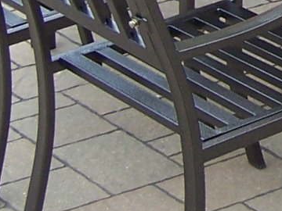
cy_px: -181
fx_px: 1727
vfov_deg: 6.8
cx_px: 496
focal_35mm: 212
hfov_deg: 9.0
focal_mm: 6.3
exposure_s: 1/250
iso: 80
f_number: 2.8
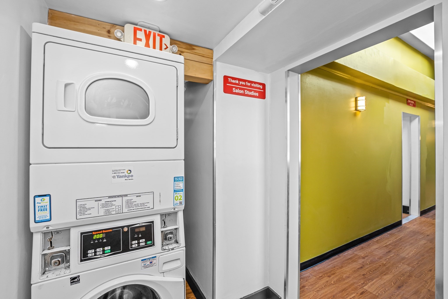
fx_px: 187
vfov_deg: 77.3
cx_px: 224
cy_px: 150
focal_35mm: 15
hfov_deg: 100.4
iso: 160
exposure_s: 1/20
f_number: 6.3
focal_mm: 10
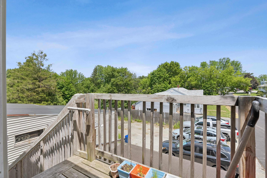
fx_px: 119
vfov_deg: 73.8
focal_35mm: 16
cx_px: 134
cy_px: 89
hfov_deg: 96.7
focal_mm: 16
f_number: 7.1
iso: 320
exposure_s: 1/800
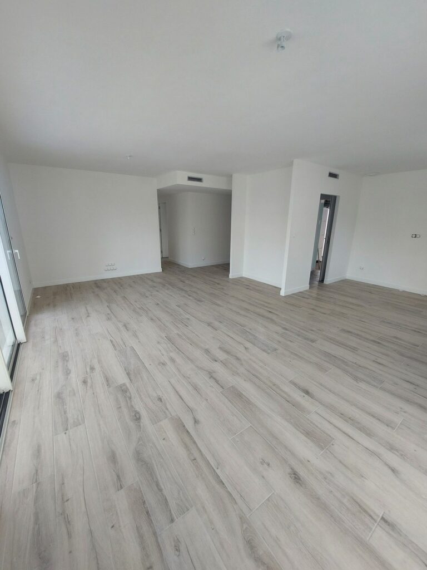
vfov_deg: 106.2
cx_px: 214
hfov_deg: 89.9
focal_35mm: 13
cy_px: 285
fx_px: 214
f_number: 2.2
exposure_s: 1/173
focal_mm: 1.74
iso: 50
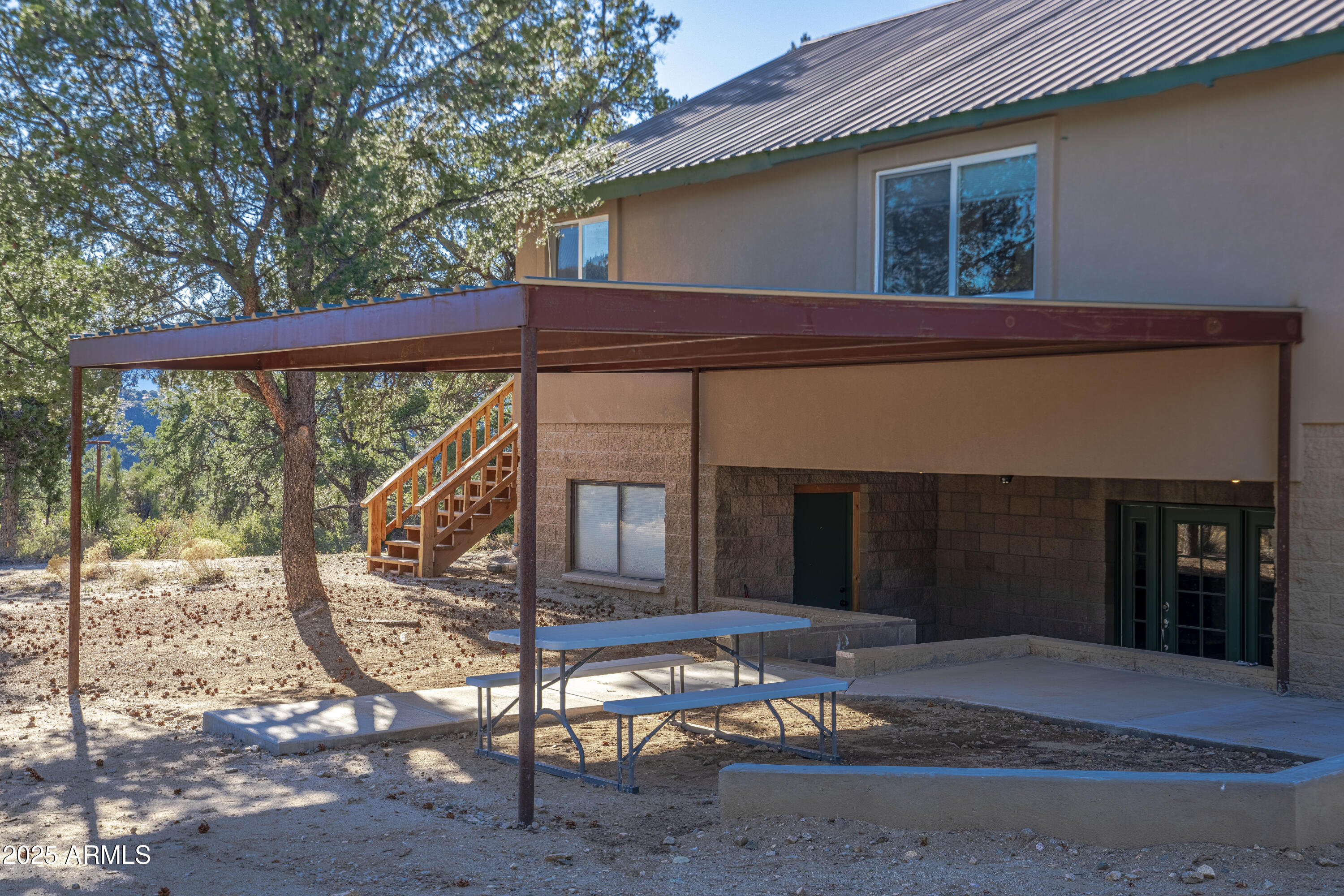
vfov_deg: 30.5
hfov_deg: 44.5
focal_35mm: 44
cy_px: 448
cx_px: 672
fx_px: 1643
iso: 160
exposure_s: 1/2500
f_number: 8
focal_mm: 44
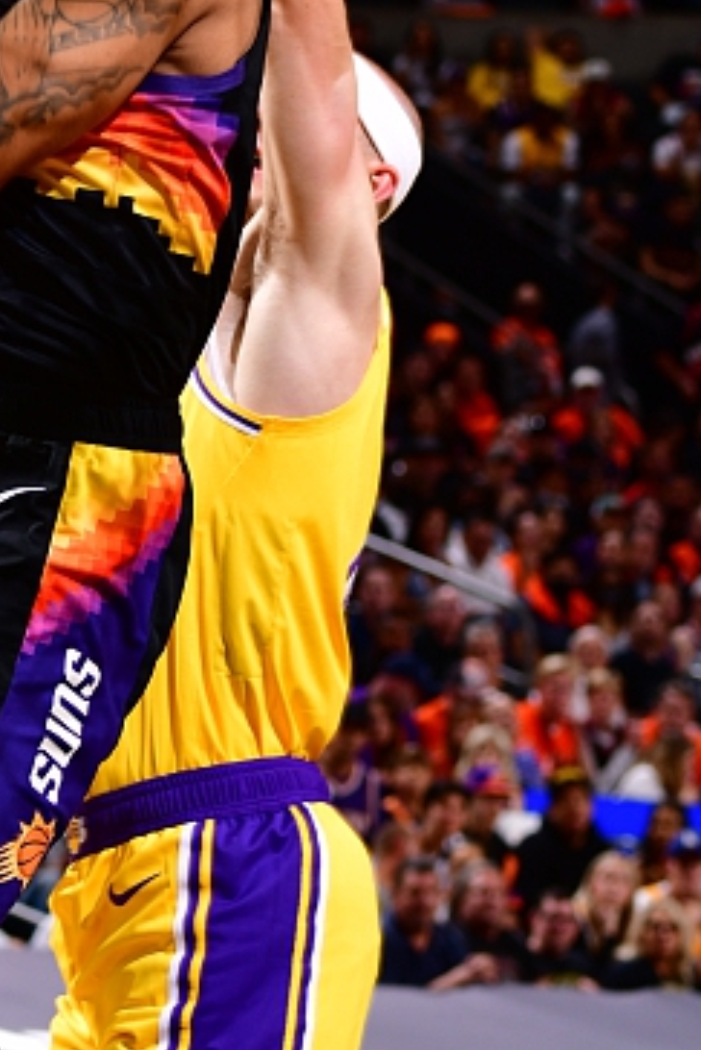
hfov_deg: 4.7
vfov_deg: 7.0
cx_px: -56
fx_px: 8608
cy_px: 421
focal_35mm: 295
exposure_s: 1/250
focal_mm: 105
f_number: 5.6
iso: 250
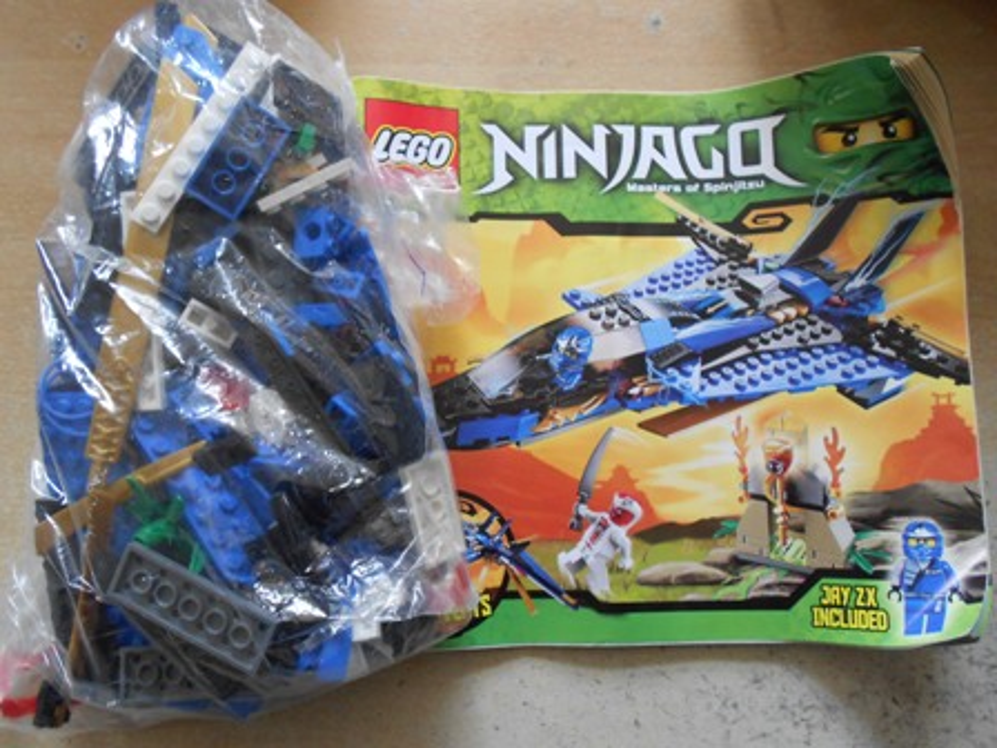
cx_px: 498
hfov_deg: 67.3
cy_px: 374
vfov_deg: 53.1
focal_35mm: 26
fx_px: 749
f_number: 3.2
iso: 200
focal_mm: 4.6
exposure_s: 1/30
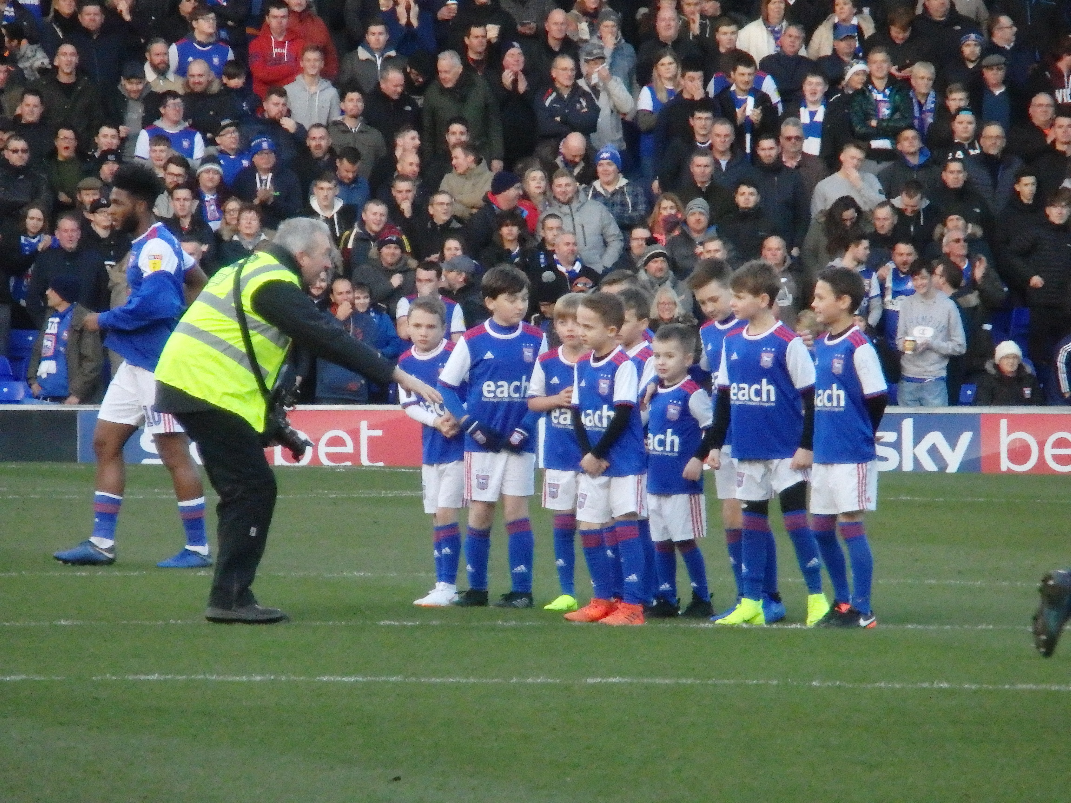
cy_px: 402
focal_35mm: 532
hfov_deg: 3.7
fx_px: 16460
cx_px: 536
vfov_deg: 2.8
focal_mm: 95
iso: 3200
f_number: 6.9
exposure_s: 1/640
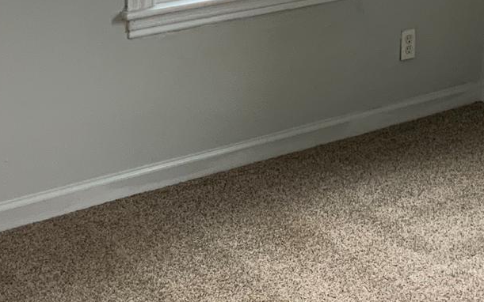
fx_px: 1359
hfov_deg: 20.0
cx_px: 382
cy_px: -92
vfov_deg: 12.3
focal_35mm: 103
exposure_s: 1/60
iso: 80
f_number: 1.8
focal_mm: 3
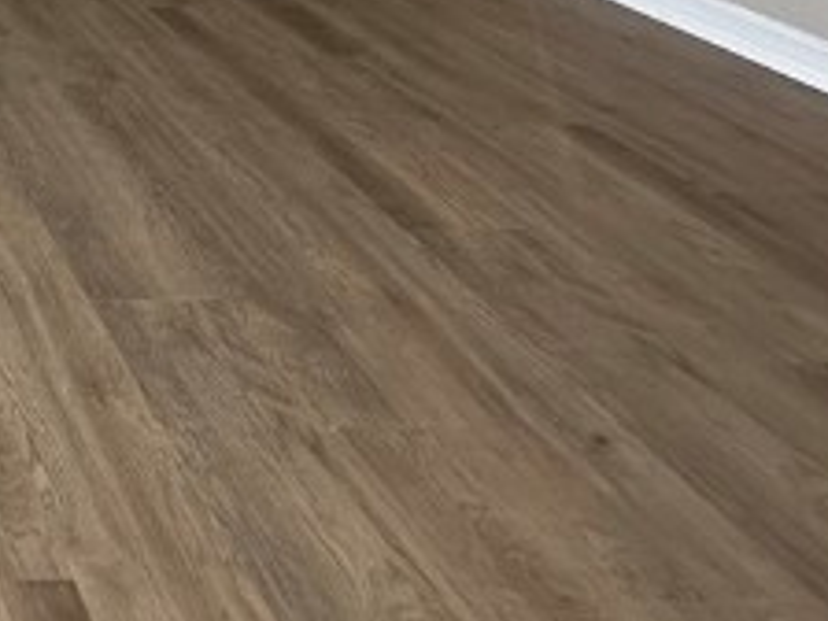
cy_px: -351
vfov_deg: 19.5
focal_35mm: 64
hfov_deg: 24.6
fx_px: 1531
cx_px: -359
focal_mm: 2.22
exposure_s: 1/60
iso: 160
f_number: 2.2
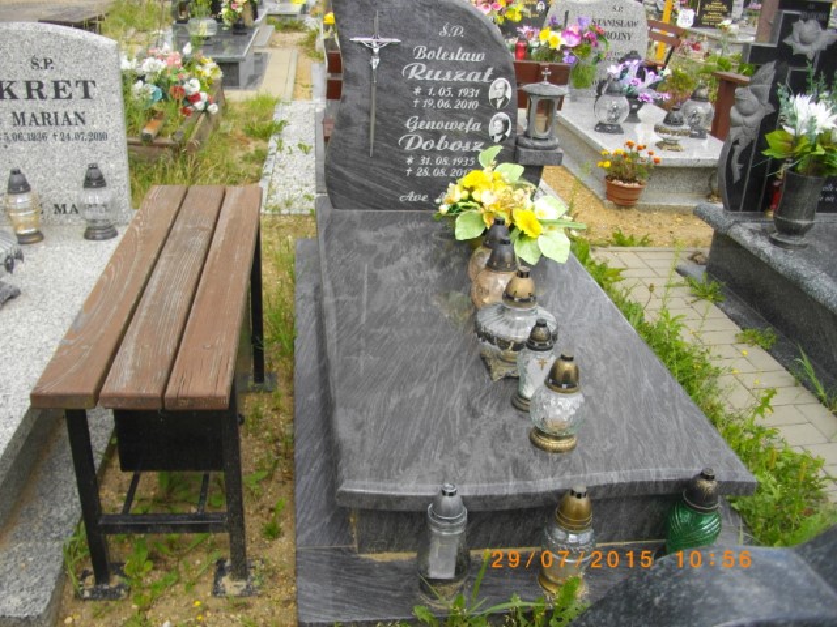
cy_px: 314
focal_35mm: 32
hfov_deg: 56.8
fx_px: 774
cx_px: 418
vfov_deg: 44.2
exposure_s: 1/400
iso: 100
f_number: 2.9
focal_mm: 5.7
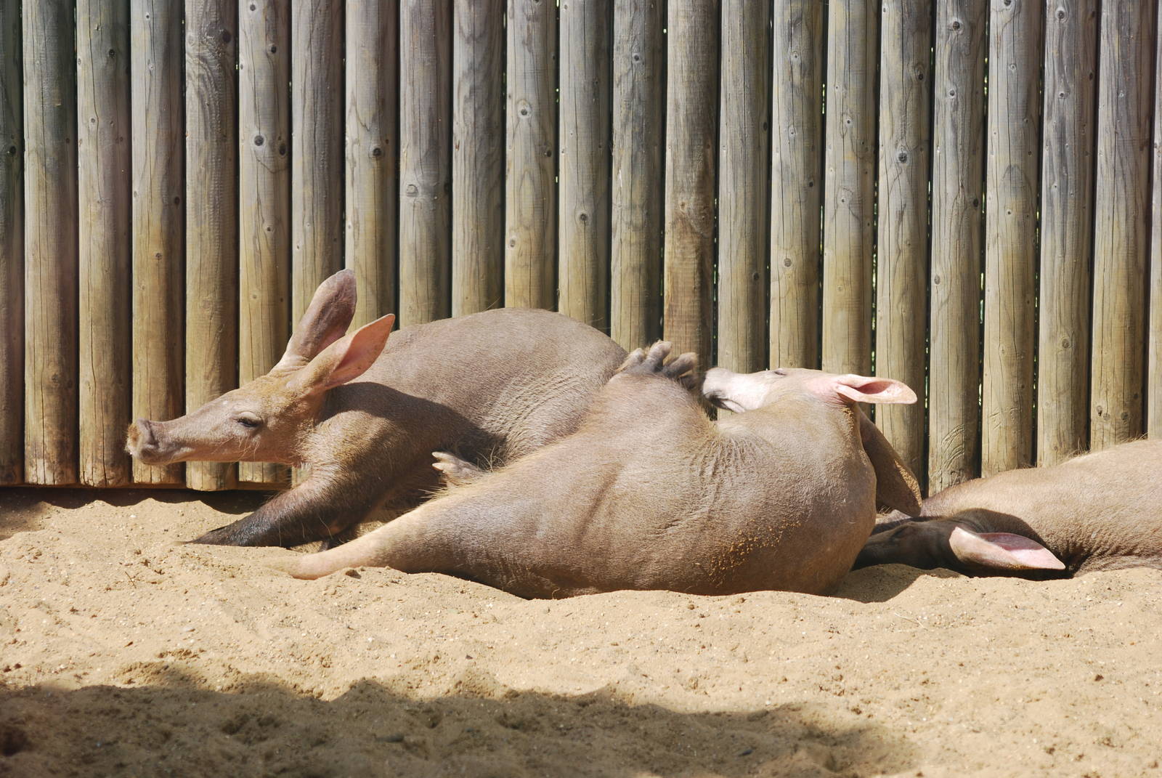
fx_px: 5914
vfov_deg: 7.5
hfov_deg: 11.2
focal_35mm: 183
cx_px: 581
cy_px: 389
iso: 140
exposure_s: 1/500
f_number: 5.6
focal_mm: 122
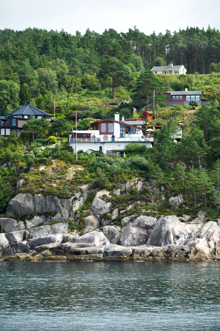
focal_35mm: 145
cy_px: 166
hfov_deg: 9.5
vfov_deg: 14.2
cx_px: 110
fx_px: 1330
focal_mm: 145
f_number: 6.3
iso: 400
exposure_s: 1/1000
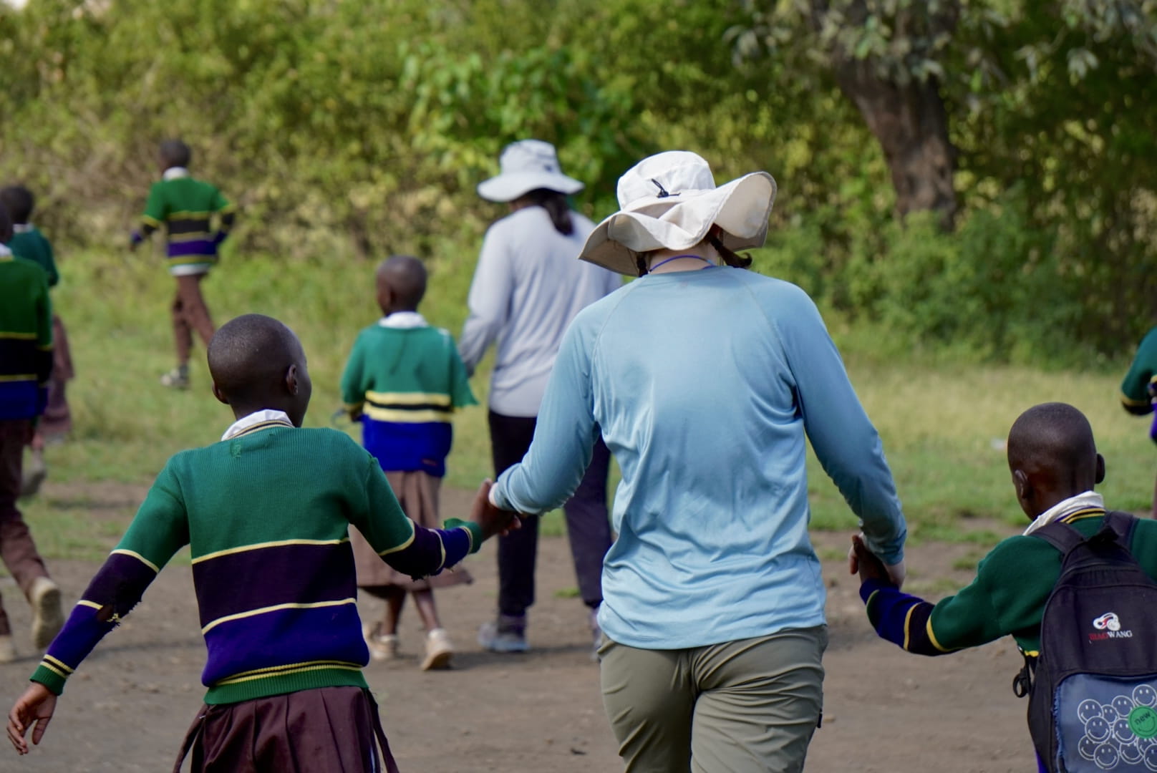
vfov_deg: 6.3
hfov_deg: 9.5
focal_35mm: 218
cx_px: 578
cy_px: 386
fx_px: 6995
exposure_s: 1/800
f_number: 7.1
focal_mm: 145
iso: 640
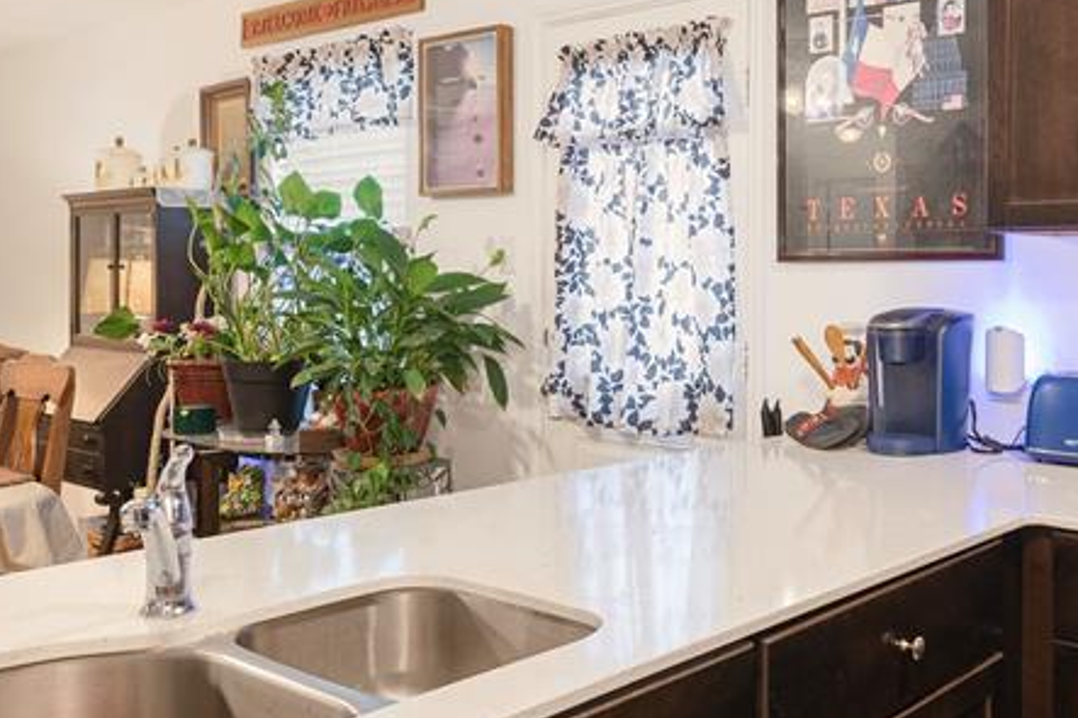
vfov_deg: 35.8
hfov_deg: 49.5
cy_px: 288
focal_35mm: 37
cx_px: 827
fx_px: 1107
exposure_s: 1.3
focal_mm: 16
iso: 100
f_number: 7.1
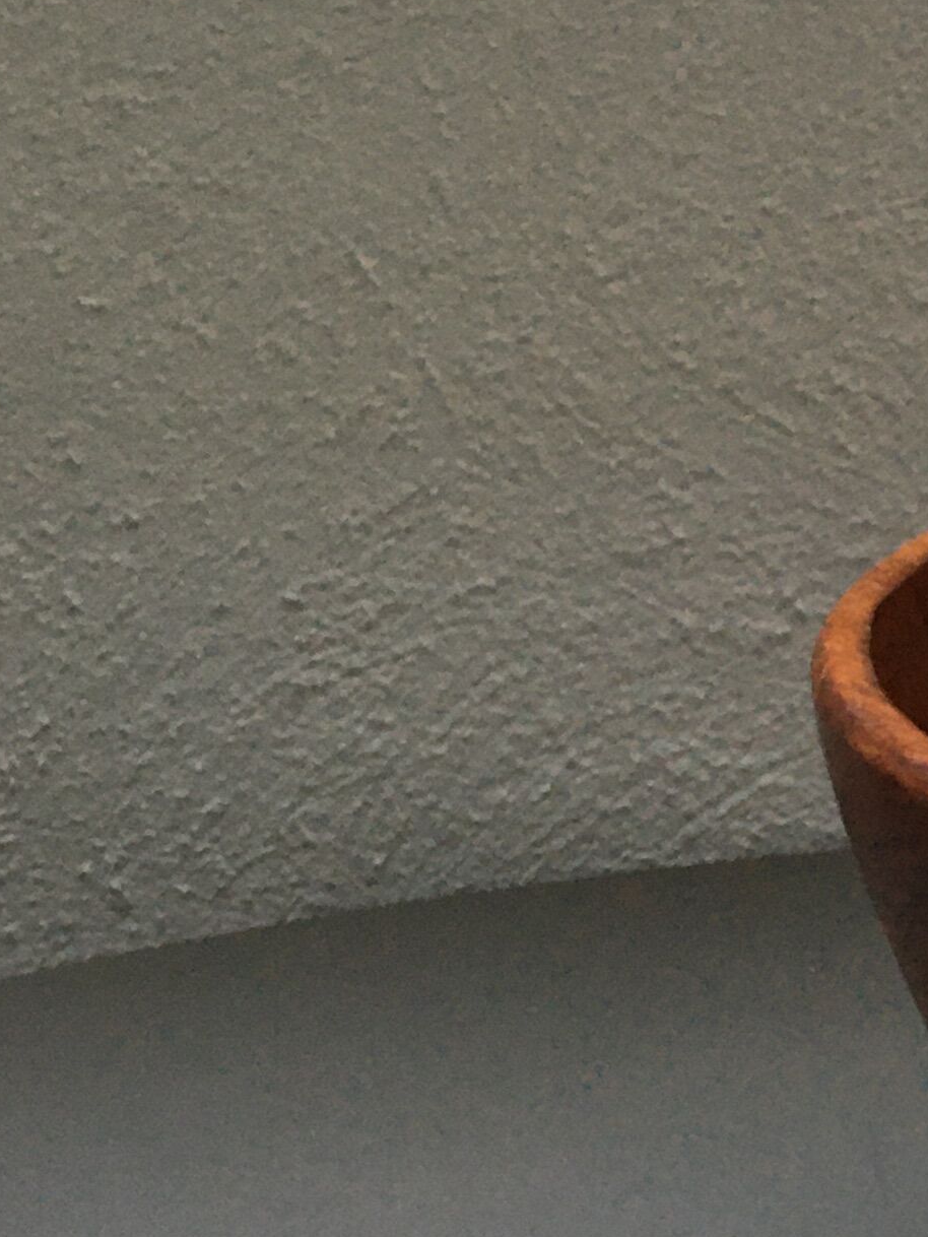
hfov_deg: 14.3
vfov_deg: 19.9
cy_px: 1191
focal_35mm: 96
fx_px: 3430
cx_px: 1412
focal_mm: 4.15
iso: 100
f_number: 2.2
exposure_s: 1/30
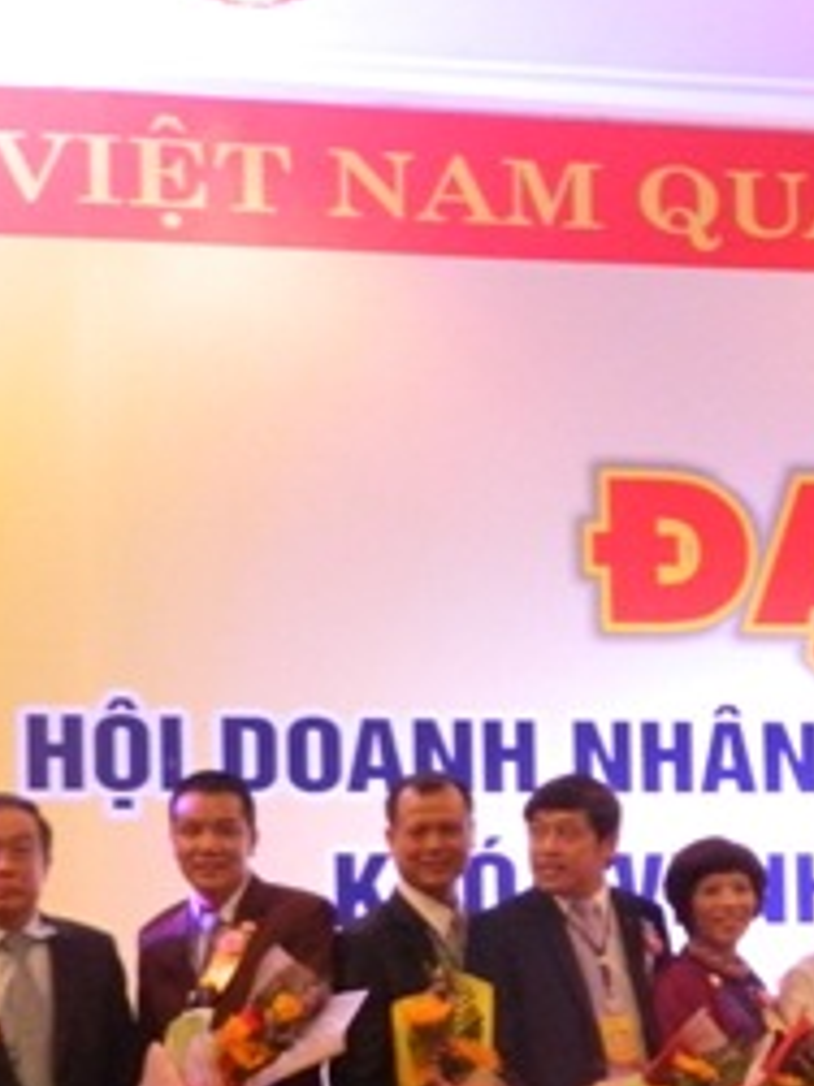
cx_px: 732
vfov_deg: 19.3
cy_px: 1099
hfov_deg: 14.8
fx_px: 3107
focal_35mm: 99
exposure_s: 1/20
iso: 400
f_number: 3.2
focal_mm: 5.6
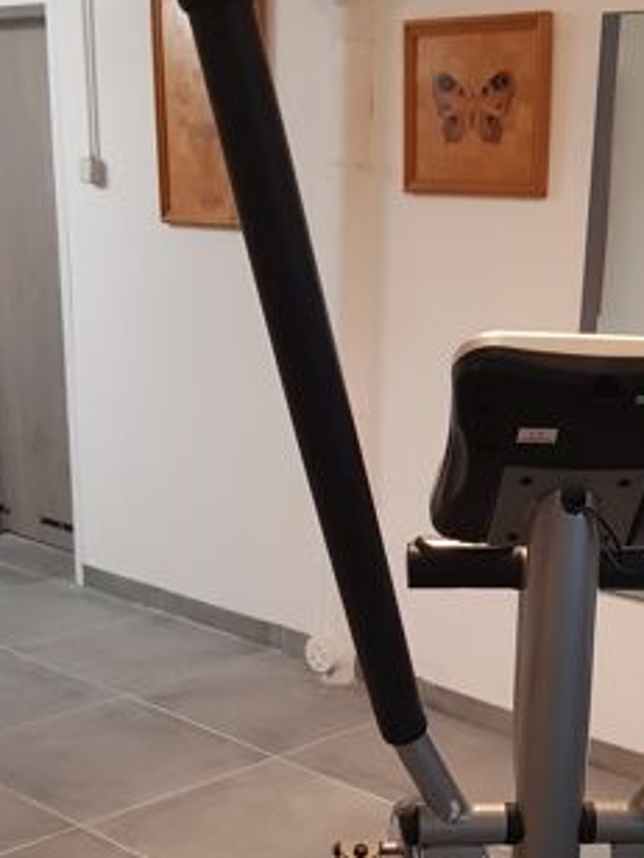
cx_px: 460
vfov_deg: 33.9
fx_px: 1339
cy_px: 744
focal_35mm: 54
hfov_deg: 26.8
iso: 200
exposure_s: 1/33
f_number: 1.7
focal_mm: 4.2
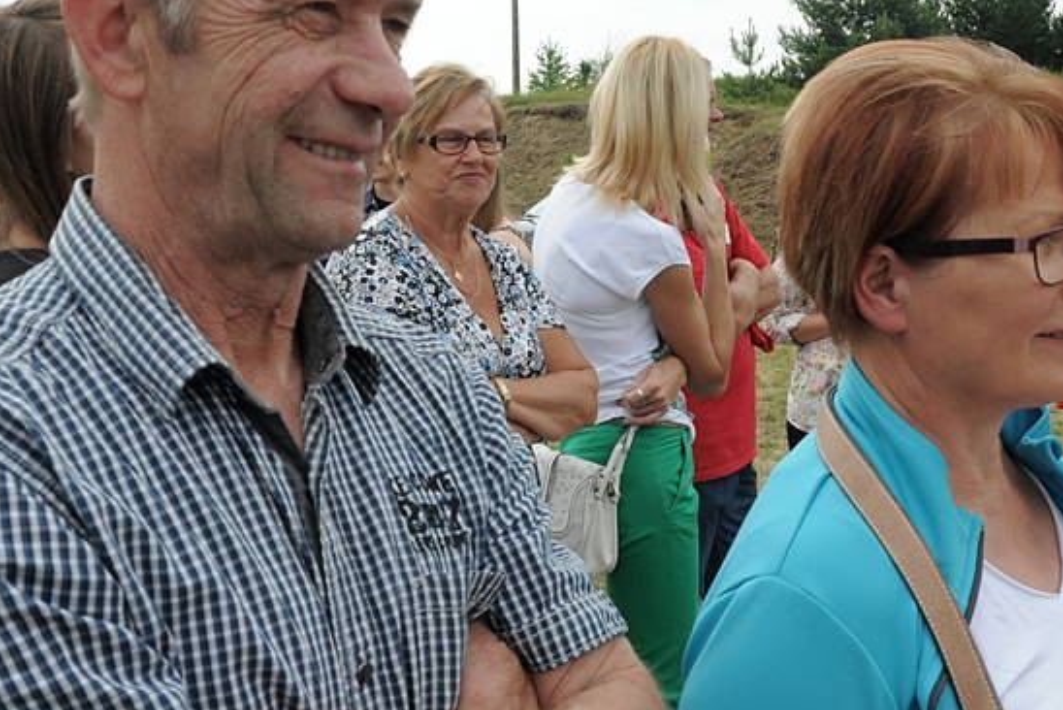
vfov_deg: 27.6
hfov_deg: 40.5
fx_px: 1441
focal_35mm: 49
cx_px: 508
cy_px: 298
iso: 800
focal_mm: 21
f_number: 11
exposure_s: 1/500
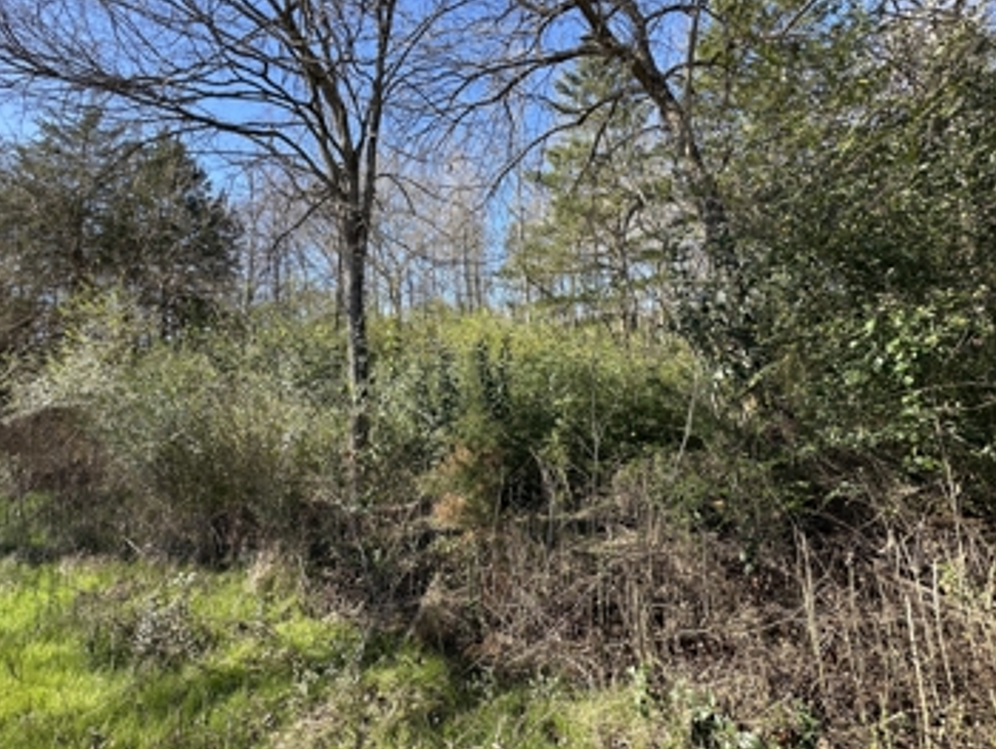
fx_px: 461
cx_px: 450
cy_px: 325
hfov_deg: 94.2
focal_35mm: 16
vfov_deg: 77.8
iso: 40
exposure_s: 1/504
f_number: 2.2
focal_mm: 2.22
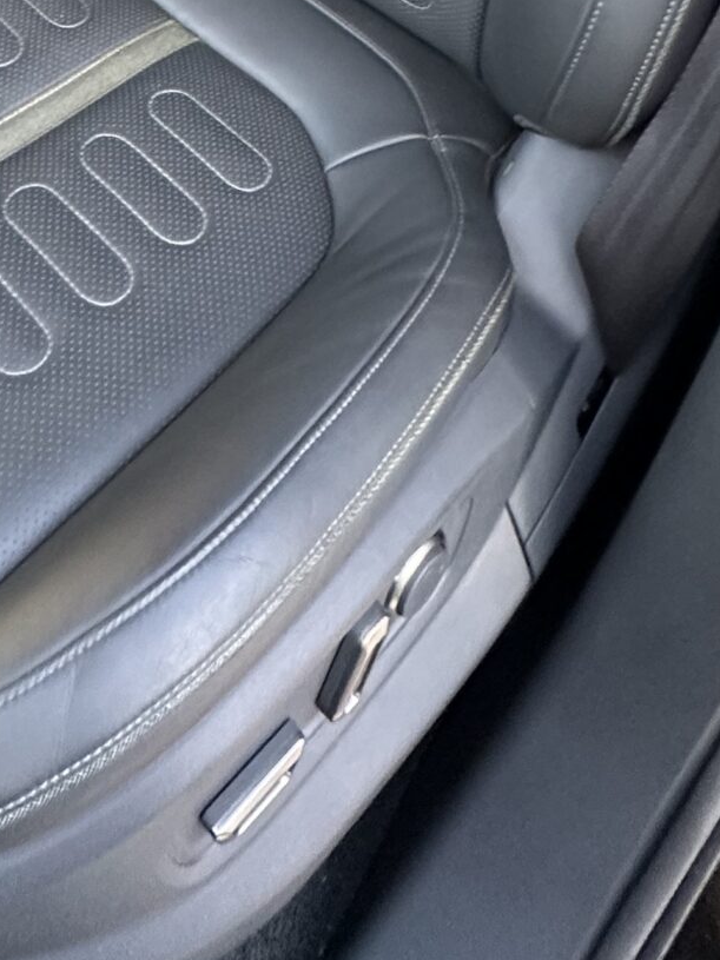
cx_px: 88
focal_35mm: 44
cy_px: -350
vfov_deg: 31.0
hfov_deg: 31.5
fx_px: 1221
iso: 250
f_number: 2.2
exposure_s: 1/62
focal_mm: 2.22
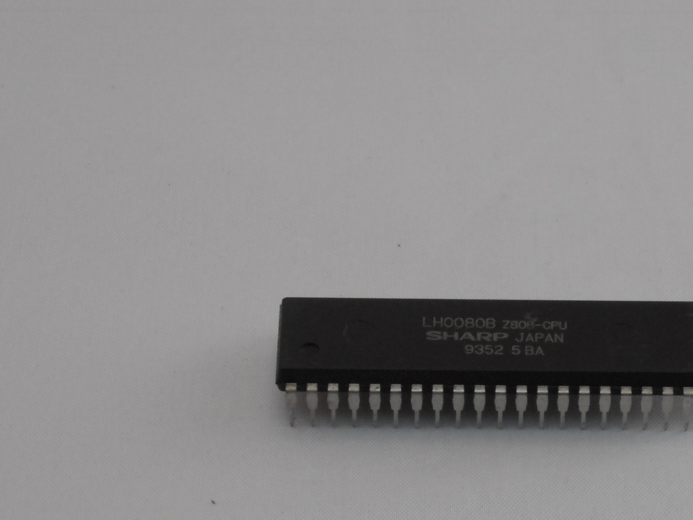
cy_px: 386
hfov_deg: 11.5
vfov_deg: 8.7
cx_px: 483
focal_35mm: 171
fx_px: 3423
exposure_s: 1/60
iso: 320
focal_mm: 15.9
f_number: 5.6
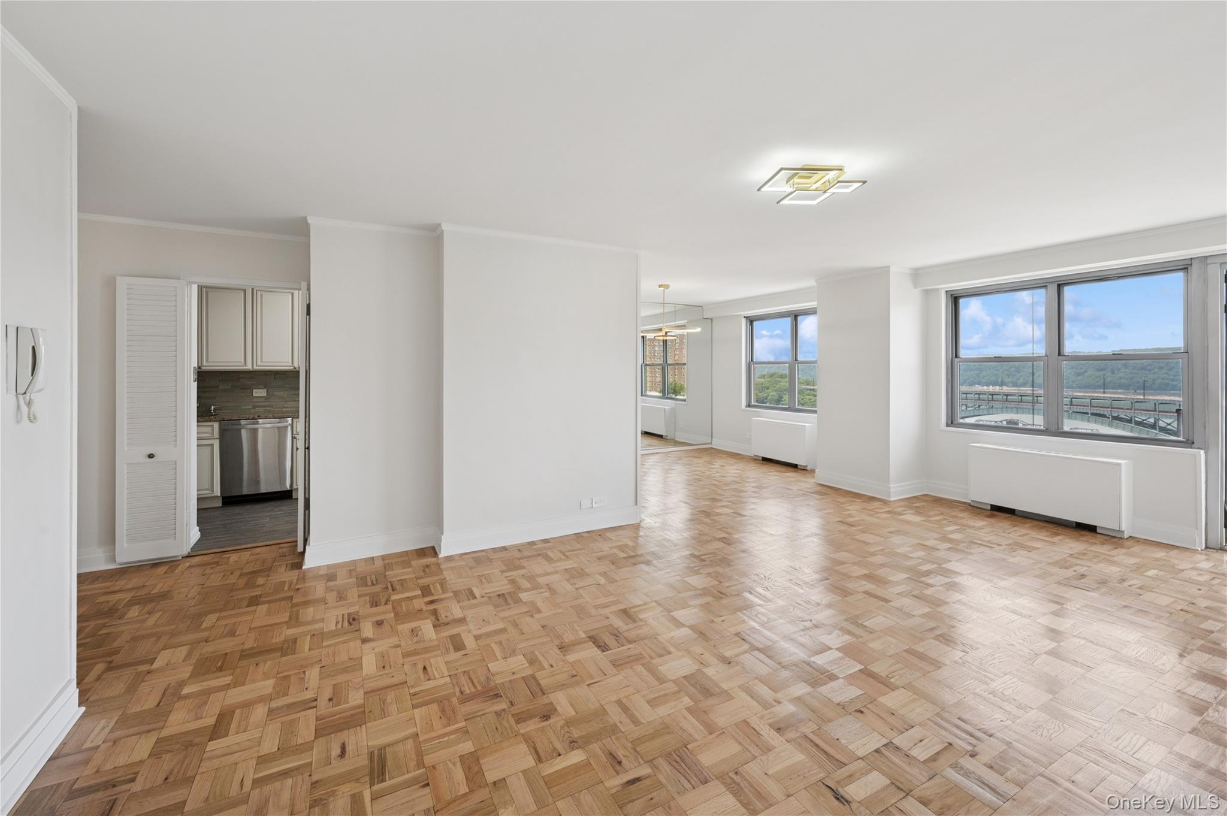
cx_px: 614
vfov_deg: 81.1
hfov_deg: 104.3
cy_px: 408
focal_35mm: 14
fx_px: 477
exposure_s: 1/40
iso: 200
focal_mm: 14
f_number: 11
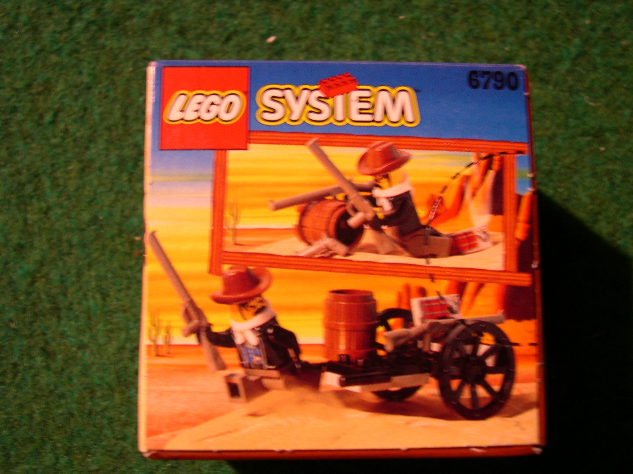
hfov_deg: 47.9
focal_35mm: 39
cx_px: 310
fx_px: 713
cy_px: 242
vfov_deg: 36.8
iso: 107
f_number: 2.8
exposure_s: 1/5.3
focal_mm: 8
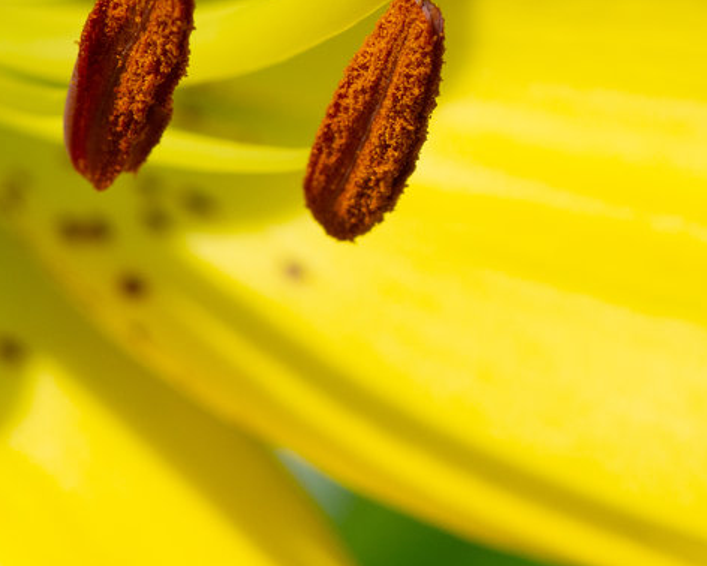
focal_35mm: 501
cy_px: -104
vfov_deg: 3.1
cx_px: 342
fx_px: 10479
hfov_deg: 3.9
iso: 250
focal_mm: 105
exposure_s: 1/1000
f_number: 14
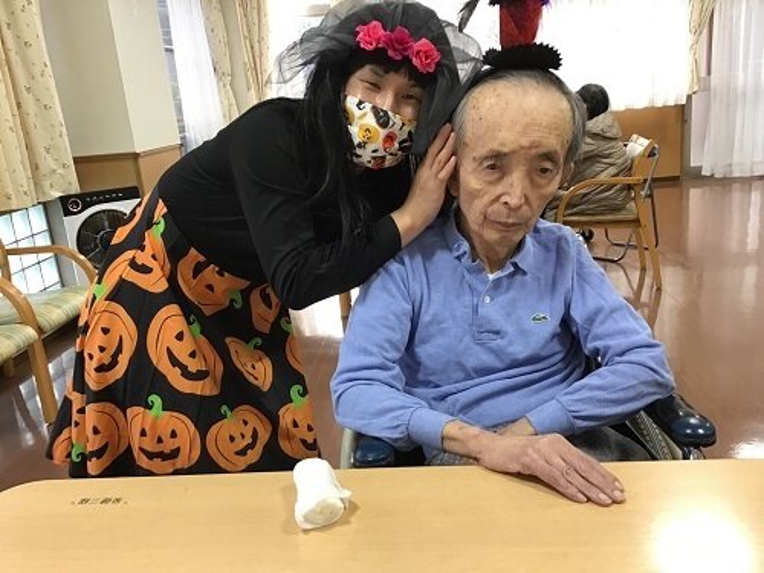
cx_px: 382
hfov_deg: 58.4
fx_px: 684
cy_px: 286
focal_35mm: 31
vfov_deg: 45.4
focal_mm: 3.3
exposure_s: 1/30
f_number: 2.4
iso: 50
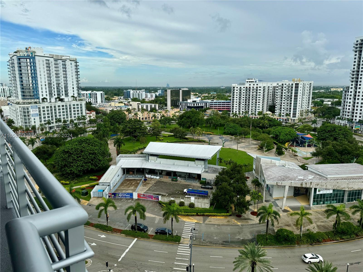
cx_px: 182
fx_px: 252
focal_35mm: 24
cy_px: 136
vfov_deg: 56.8
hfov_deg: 71.6
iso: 80
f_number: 1.78
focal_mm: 6.76
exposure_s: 1/2415
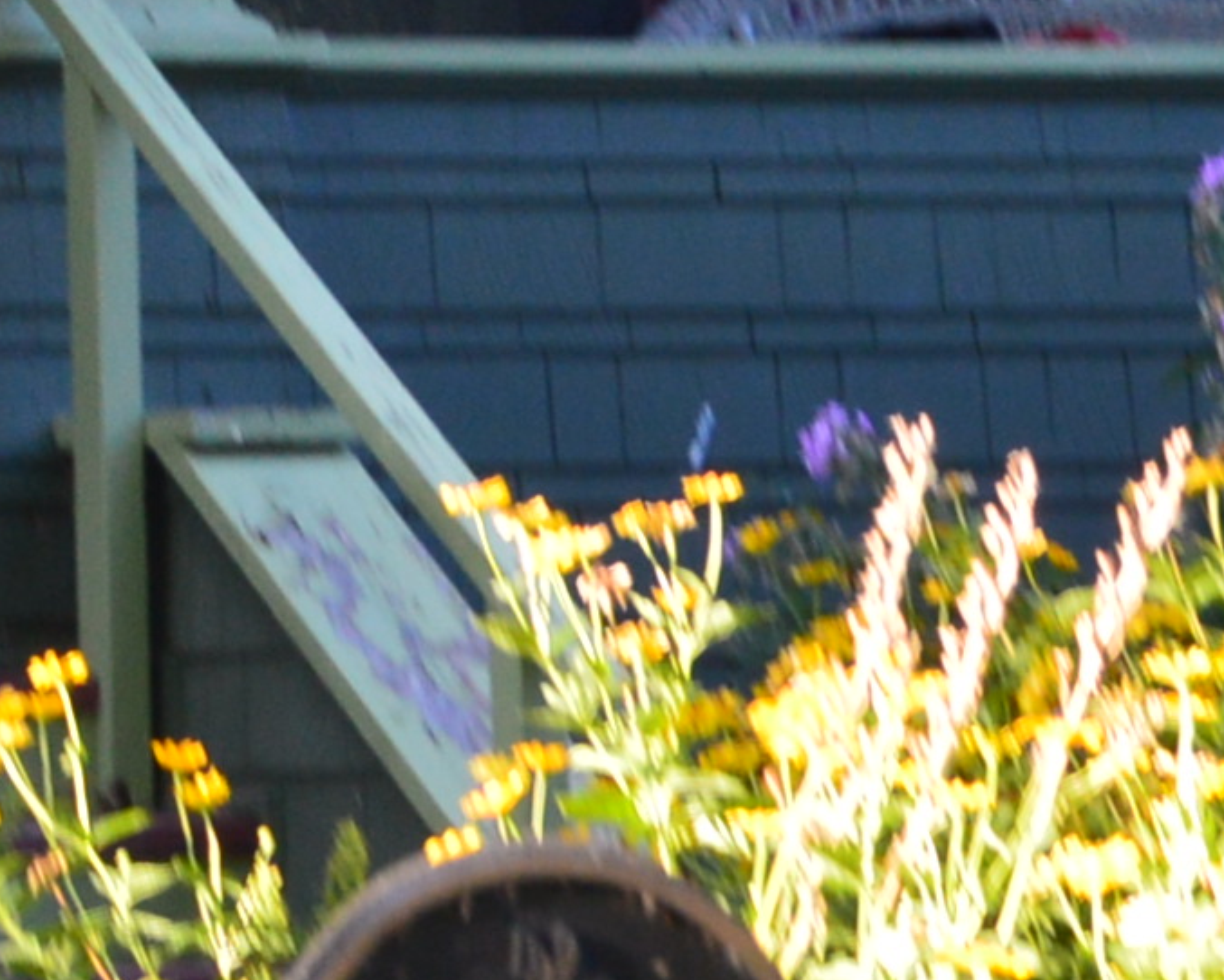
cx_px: -1157
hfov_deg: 6.3
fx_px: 10871
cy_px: -651
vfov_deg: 5.1
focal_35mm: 300
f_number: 7.1
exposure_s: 1/25
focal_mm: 32
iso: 400
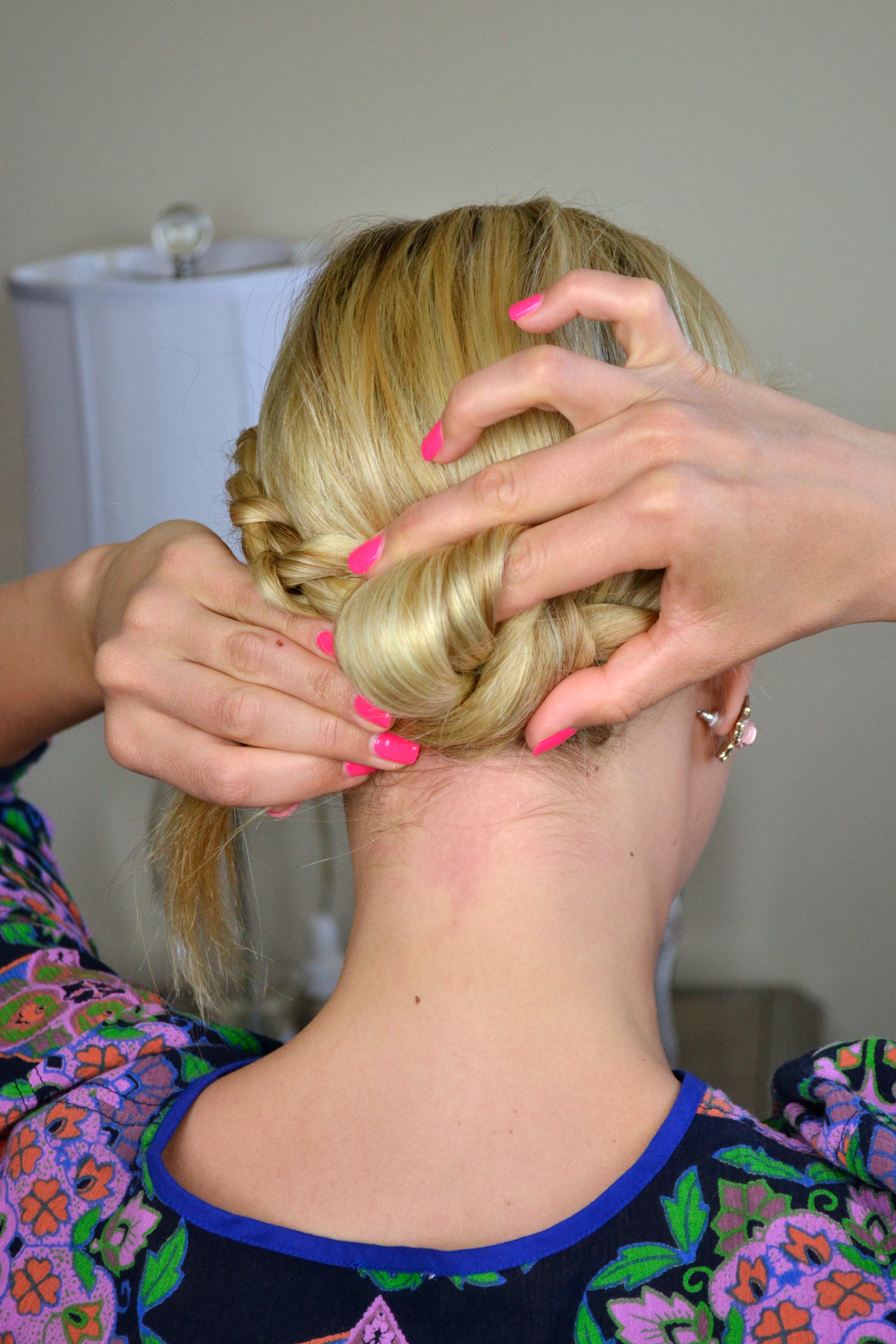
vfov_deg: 29.9
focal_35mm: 68
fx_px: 2520
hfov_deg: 20.2
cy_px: 672
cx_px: 448
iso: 800
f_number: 5.6
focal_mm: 45
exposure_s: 1/320
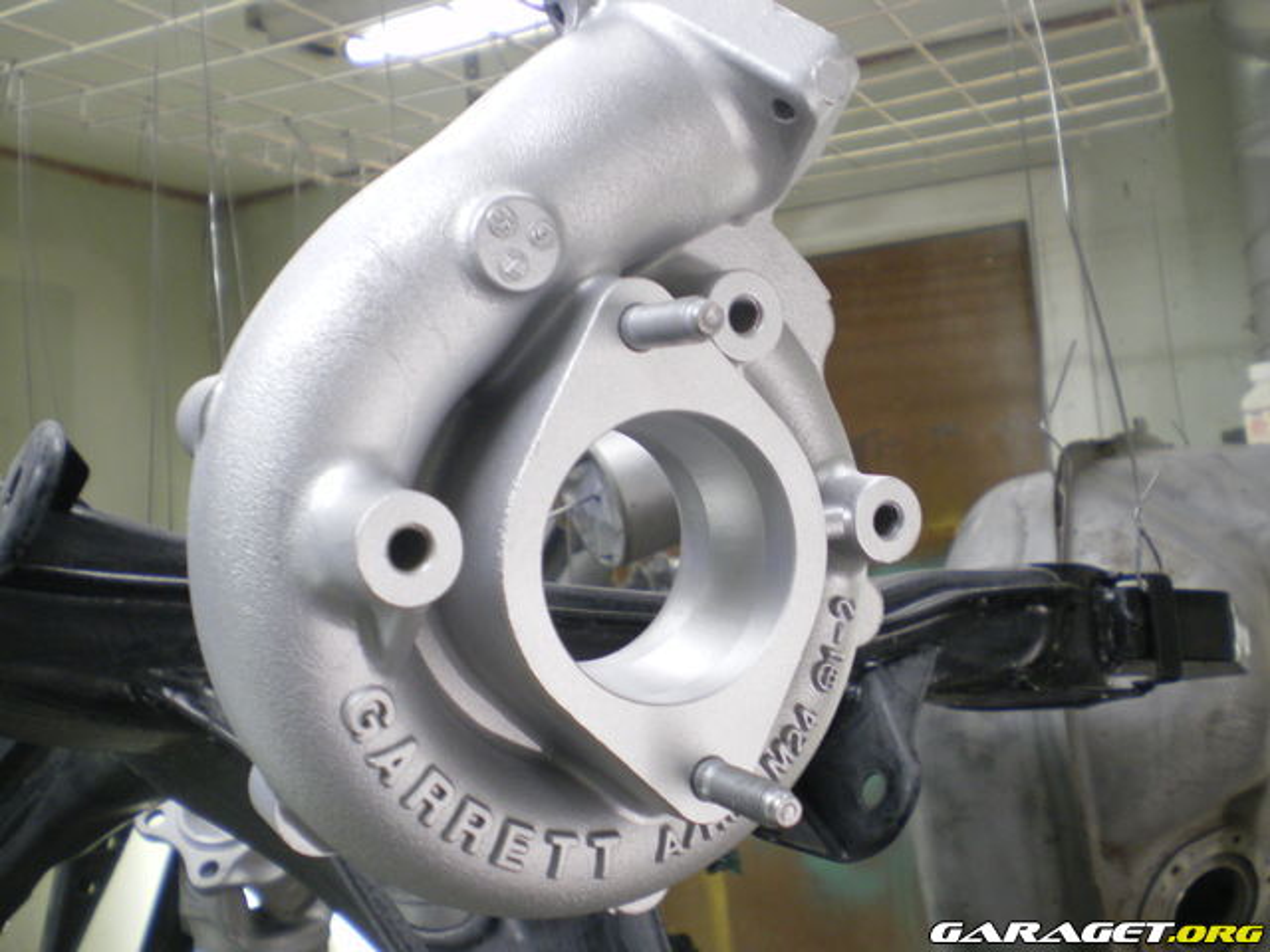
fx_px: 1394
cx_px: 635
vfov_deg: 37.7
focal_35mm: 38
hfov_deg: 49.0
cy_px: 476
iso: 200
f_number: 3.1
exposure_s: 1/30
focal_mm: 6.3
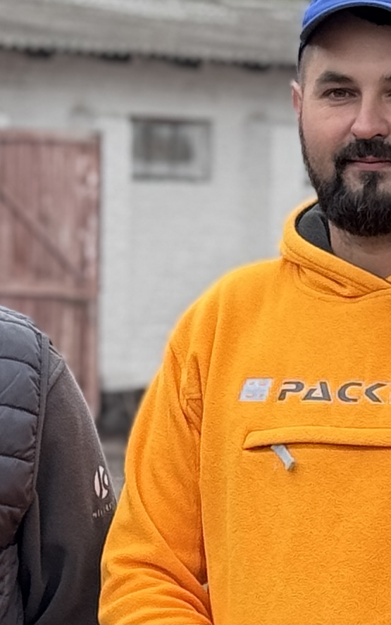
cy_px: 253
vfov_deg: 9.1
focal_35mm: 231
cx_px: 46
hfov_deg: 5.7
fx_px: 3938
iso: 64
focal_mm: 6.76
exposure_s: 1/253
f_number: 1.78
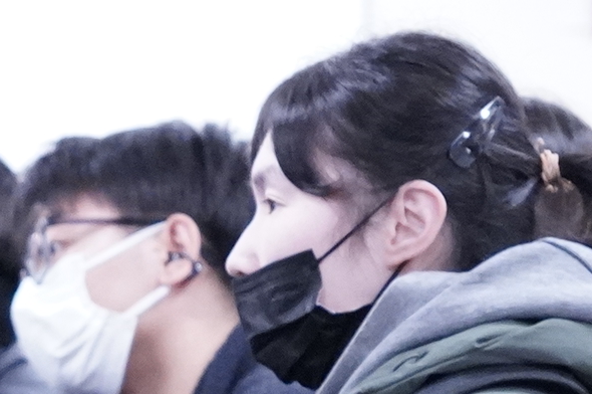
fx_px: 5967
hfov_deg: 5.7
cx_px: 116
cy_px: 648
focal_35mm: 363
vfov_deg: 3.8
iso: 4000
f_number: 4
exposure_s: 1/160
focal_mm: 47.5
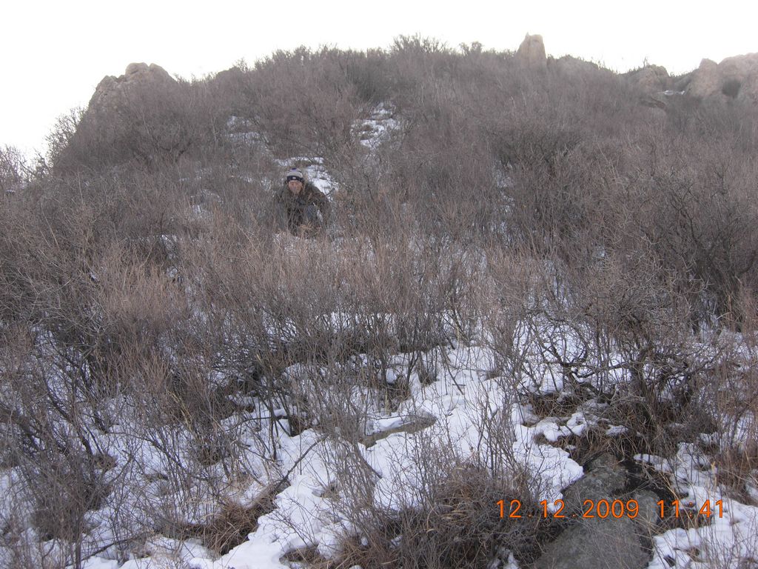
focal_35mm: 41
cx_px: 379
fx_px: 898
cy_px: 284
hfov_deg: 45.8
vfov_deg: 35.1
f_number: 3.6
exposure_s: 1/128
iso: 50
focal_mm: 8.5
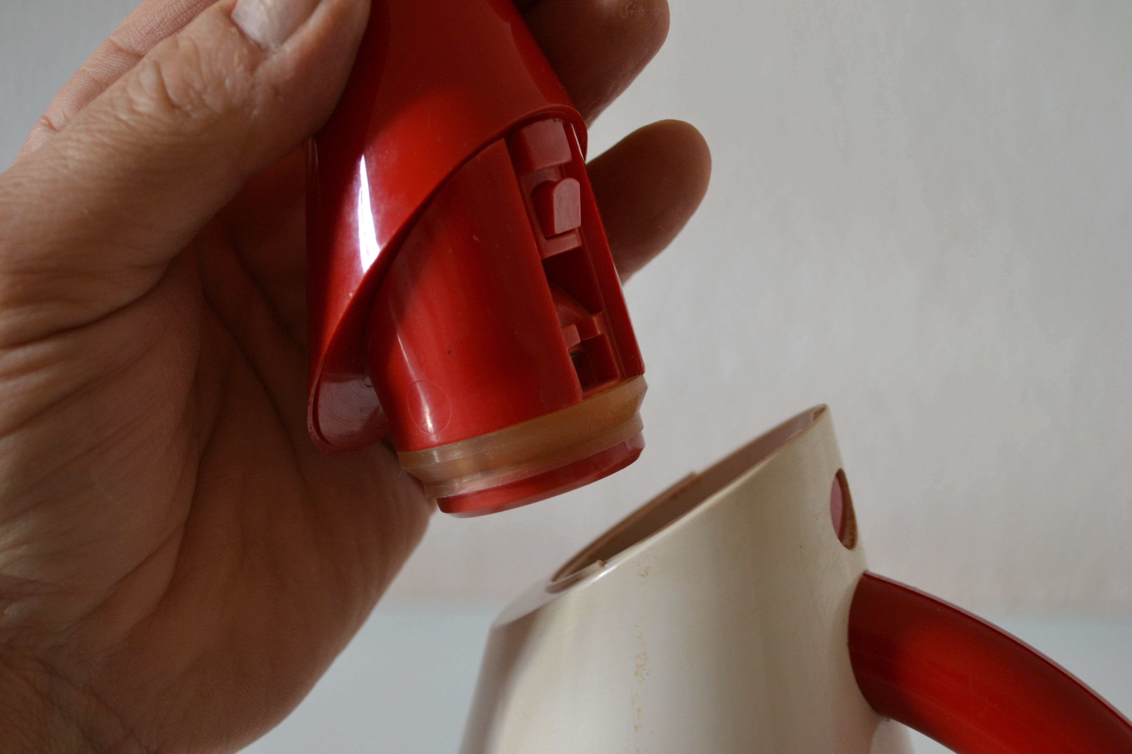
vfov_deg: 23.8
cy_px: 377
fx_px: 1792
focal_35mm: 57
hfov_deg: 35.1
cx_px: 566
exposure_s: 1/15
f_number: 5
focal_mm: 38
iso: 500
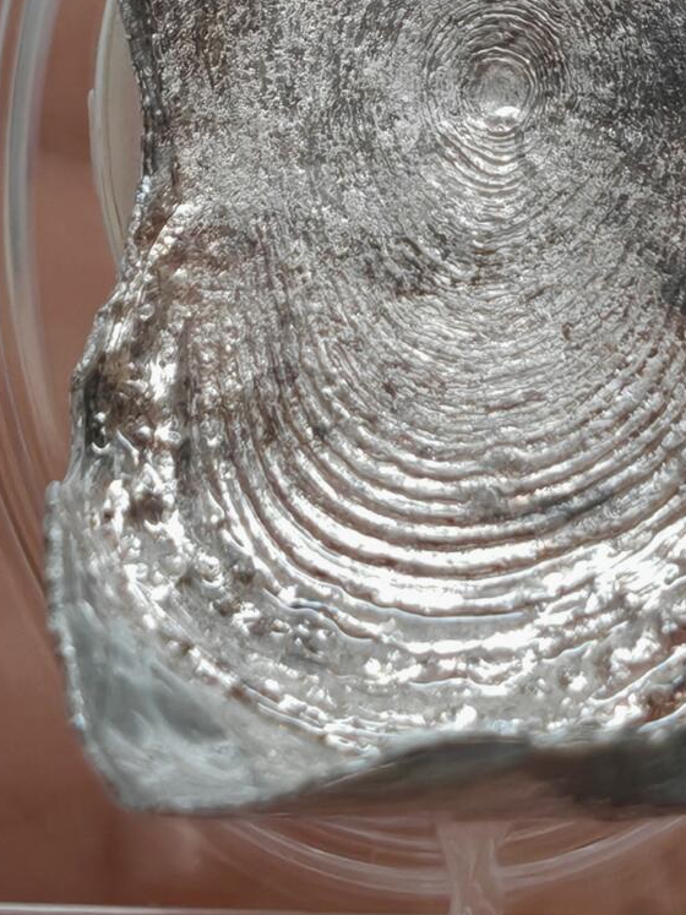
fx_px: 6053
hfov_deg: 6.5
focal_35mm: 229
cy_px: 132
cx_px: 479
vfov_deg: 8.6
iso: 50
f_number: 1.6
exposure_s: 1/140
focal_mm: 7.62
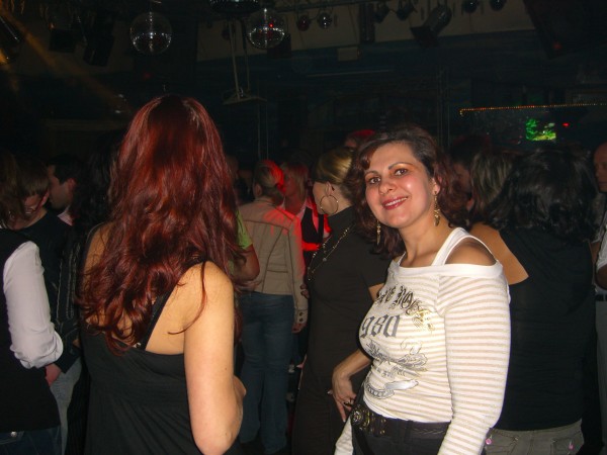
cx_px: 304
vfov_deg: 37.7
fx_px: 666
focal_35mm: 38
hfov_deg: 49.0
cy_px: 228
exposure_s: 1/60
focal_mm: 7.9
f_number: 2.8
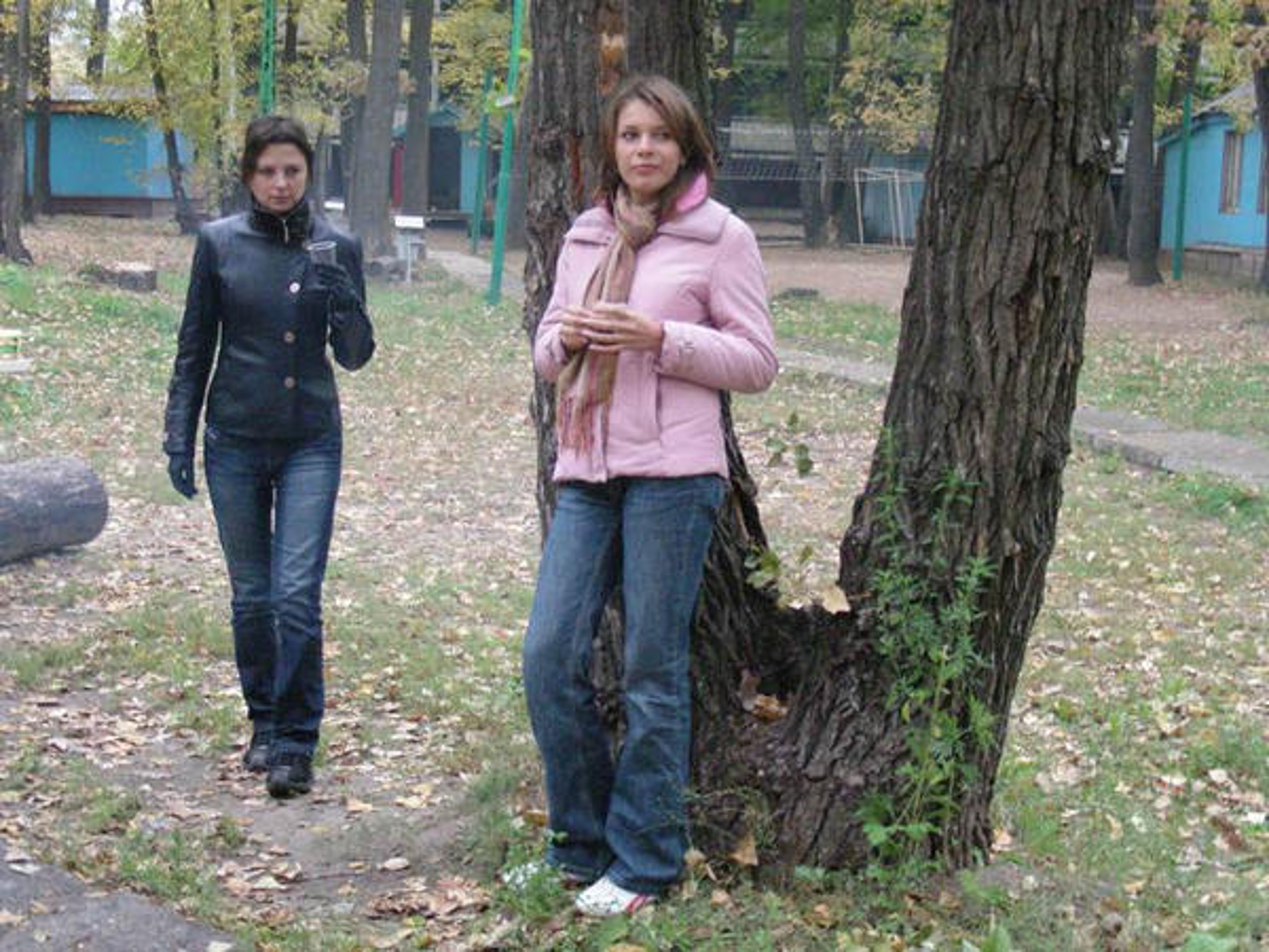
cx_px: 634
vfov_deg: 25.2
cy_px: 476
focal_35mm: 58
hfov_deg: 33.2
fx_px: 2126
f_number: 3.5
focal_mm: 9.7
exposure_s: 1/20.3
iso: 400
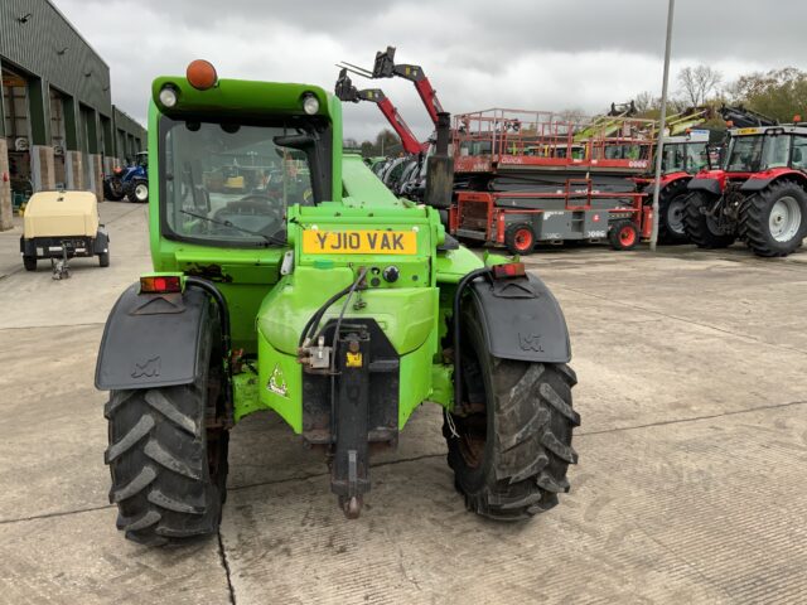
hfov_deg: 61.7
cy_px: 302
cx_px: 404
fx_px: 676
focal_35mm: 29
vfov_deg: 48.2
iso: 16
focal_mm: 3
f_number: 1.8
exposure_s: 1/134
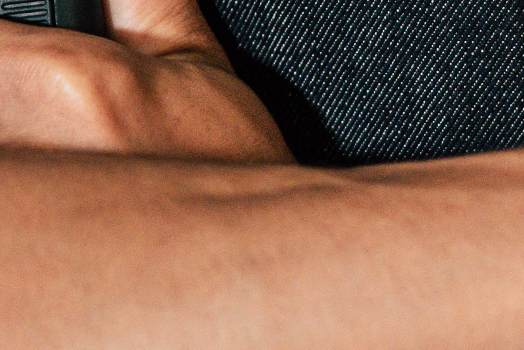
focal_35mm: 459
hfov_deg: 4.5
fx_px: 6683
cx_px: 573
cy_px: -211
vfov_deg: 3.0
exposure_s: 1/200
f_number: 2
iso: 640
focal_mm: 85
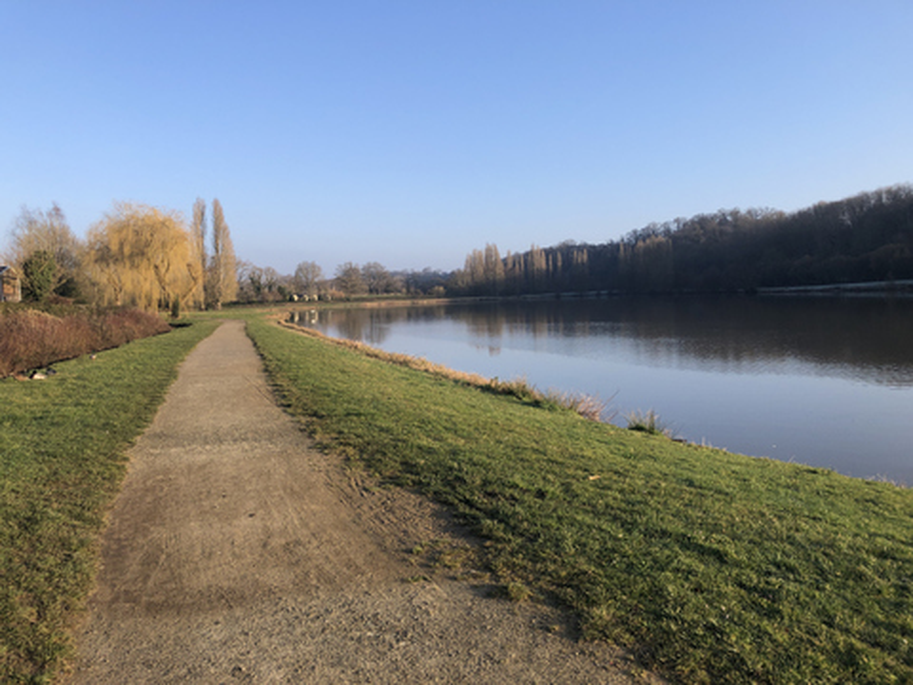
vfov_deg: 49.7
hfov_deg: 63.4
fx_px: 739
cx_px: 456
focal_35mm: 28
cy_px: 342
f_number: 1.8
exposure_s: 1/842
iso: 20
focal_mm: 3.99
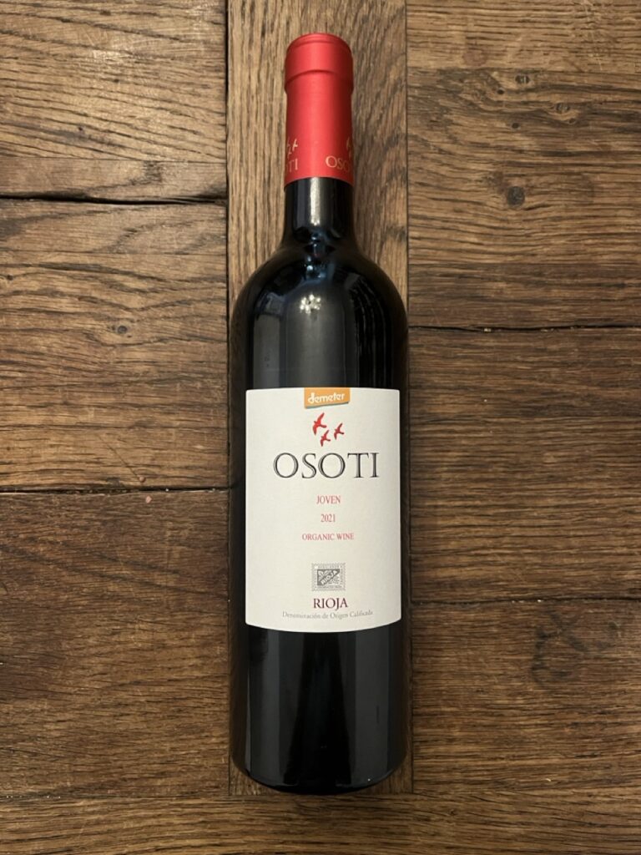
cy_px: 428
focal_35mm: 26
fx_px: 642
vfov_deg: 67.3
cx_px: 320
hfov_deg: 53.1
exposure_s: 1/50
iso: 400
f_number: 1.6
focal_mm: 5.1
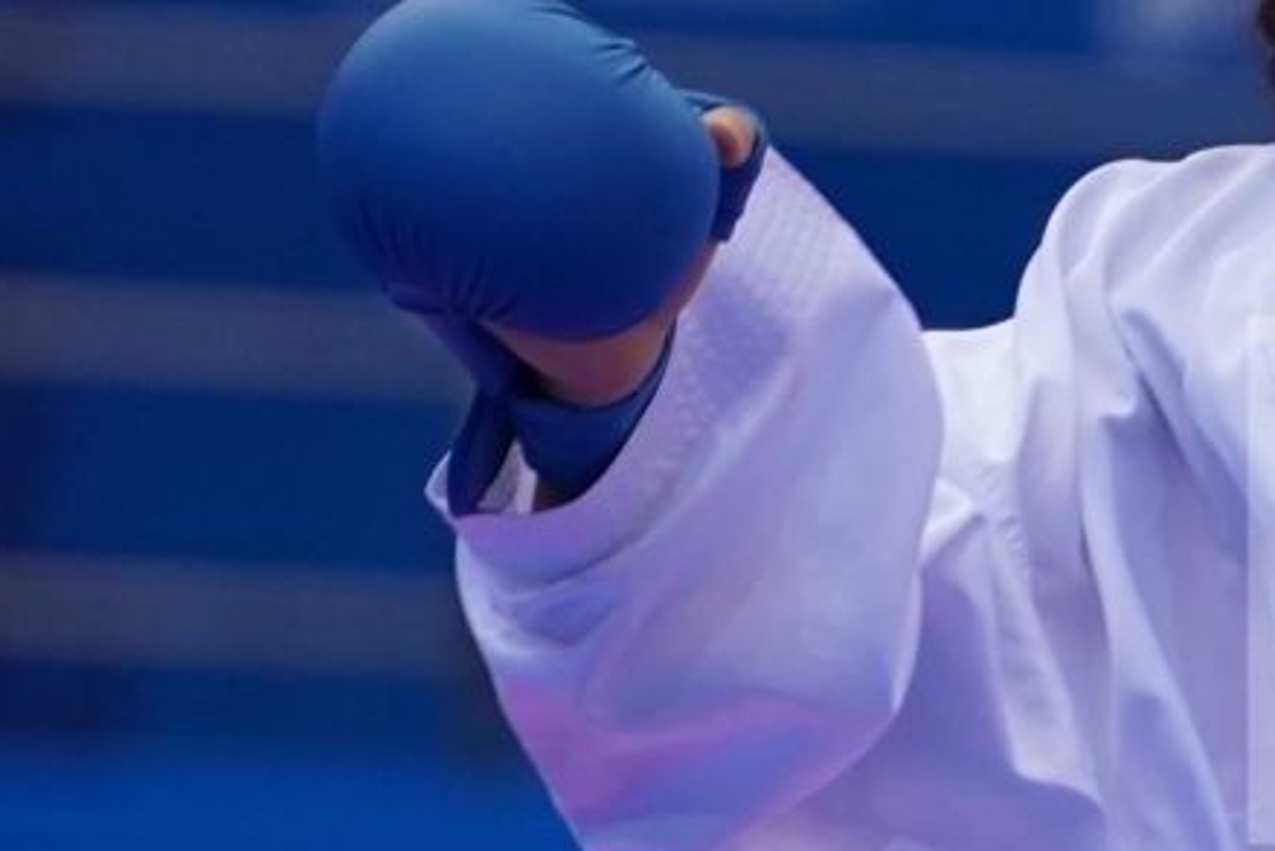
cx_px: 2504
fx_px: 38792
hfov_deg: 1.9
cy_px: 581
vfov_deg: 1.3
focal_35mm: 1095
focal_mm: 178
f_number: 2.8
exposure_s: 1/1000
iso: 1000
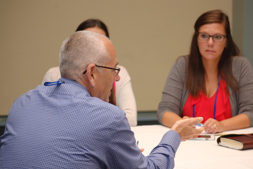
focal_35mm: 149
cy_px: 85
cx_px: 146
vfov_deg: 9.2
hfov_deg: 13.8
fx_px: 1047
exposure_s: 1/60
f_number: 4.5
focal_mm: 82
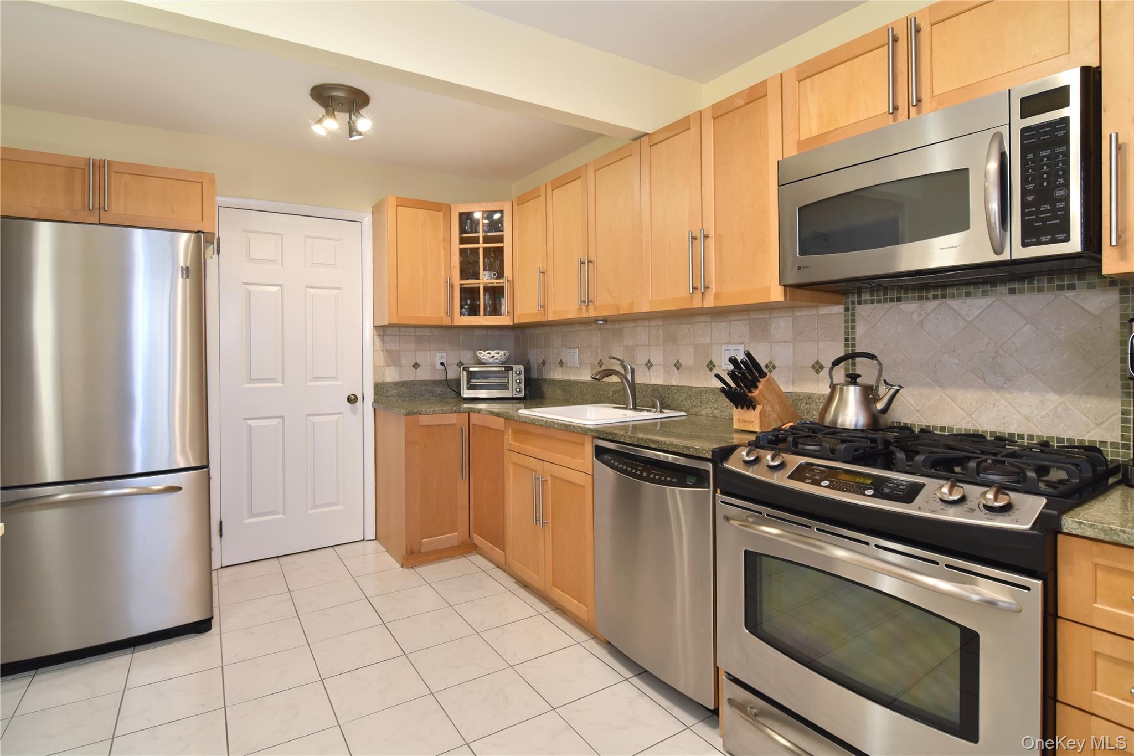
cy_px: 378
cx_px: 567
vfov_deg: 72.0
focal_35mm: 16
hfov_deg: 95.0
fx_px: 520
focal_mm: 11
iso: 640
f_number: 8
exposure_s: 1/30
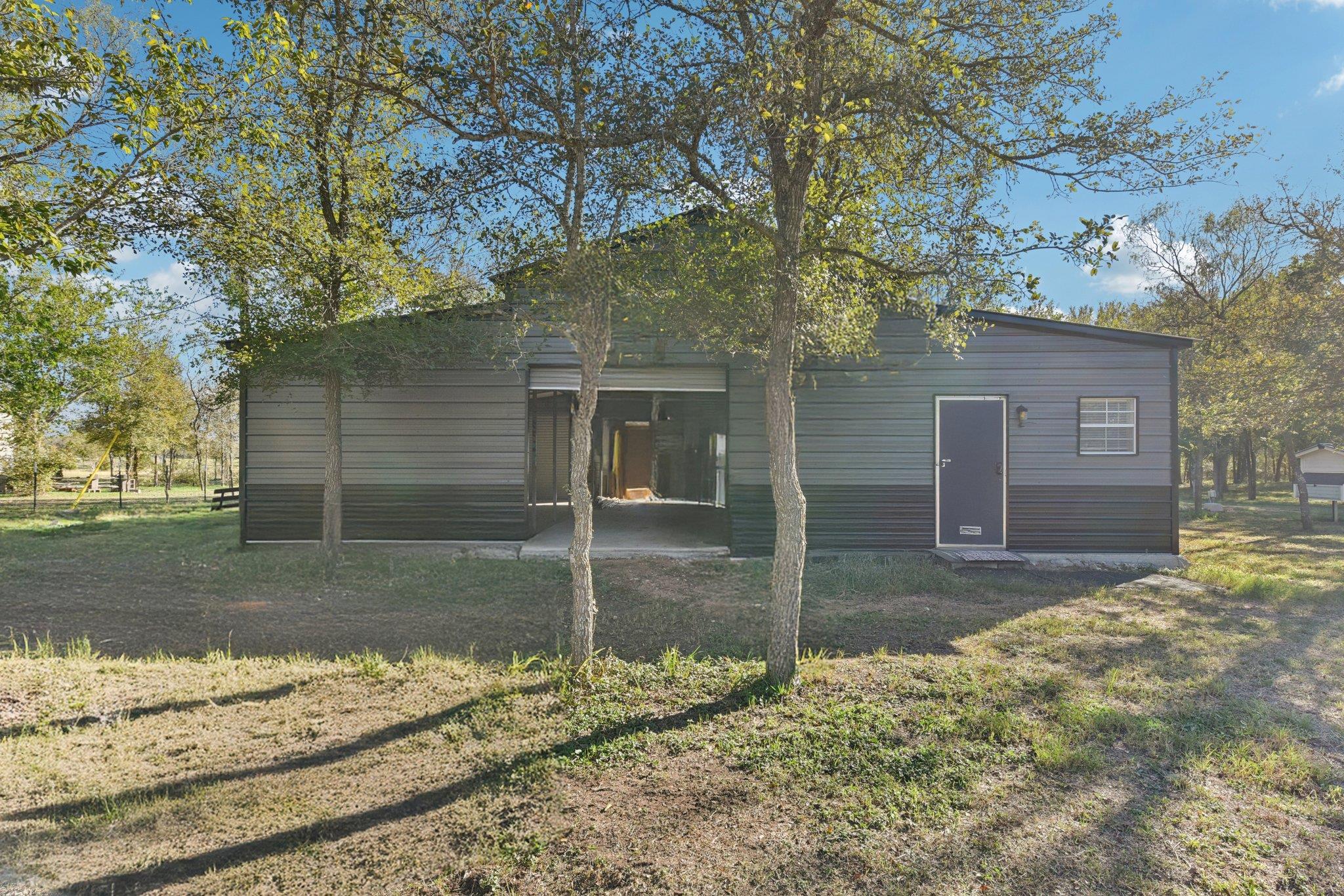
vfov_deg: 67.4
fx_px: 672
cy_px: 448
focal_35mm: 18
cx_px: 672
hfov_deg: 90.0
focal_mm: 18
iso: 400
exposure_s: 1/400
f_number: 8
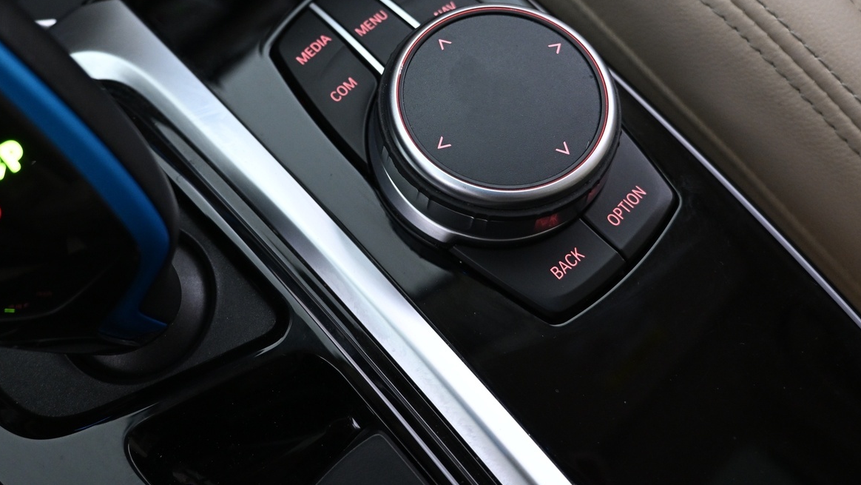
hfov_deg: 56.4
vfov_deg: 32.7
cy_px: 88
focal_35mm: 35
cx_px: 364
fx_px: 799
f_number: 3.5
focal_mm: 16
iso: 1250
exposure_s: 1/25
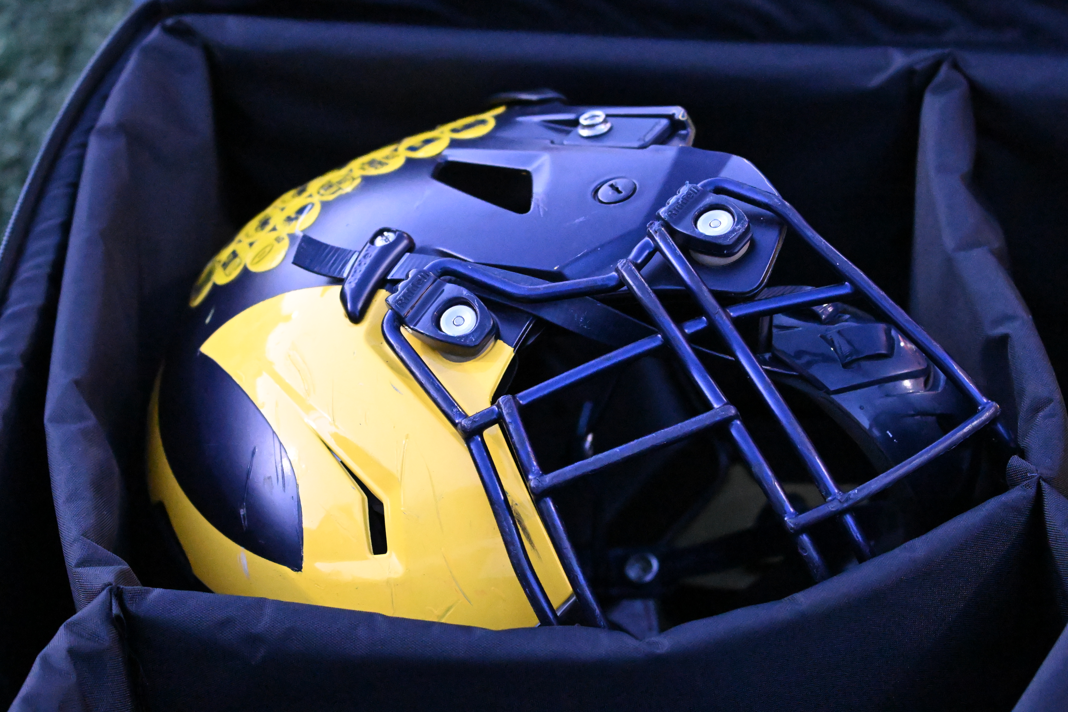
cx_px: 534
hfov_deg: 13.7
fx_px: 4449
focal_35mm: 150
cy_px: 356
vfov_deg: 9.1
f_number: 4.5
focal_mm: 100
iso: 12800
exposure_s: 1/4000
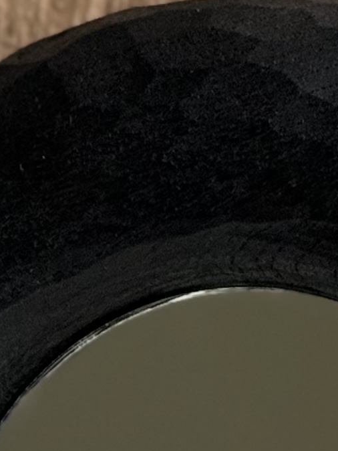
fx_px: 3734
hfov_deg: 5.2
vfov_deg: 6.9
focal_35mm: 287
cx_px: 170
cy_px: 373
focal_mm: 6.76
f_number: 1.78
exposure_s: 1/36
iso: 400
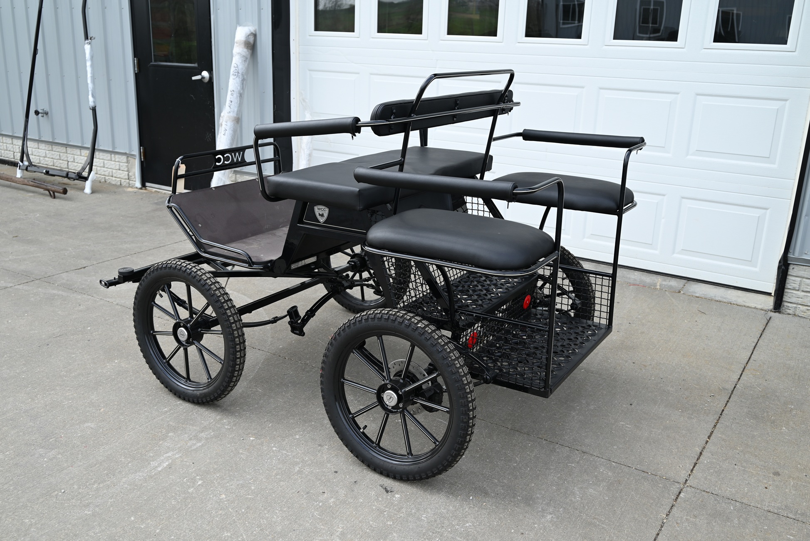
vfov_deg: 40.0
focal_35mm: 33
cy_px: 270
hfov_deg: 57.2
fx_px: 743
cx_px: 405
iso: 100
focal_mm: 33
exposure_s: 1/125
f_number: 5.6
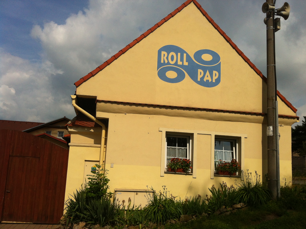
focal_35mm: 35
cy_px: 114
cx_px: 153
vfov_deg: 40.6
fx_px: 309
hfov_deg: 52.7
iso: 80
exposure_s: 1/3771
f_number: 2.8
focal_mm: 3.85
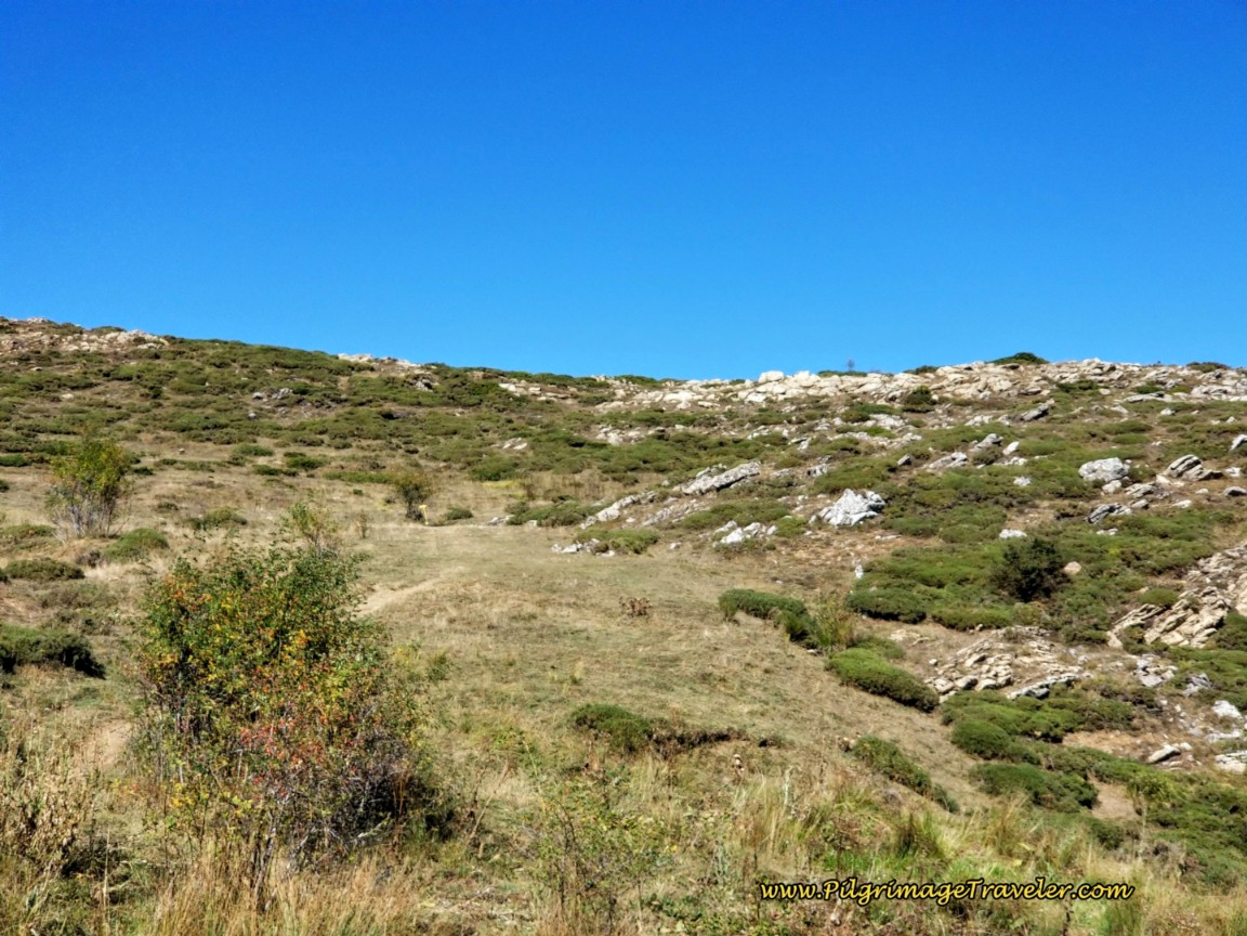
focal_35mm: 52
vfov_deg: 28.0
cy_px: 468
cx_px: 624
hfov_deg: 36.8
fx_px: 1873
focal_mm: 6
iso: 25
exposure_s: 1/780
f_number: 2.4
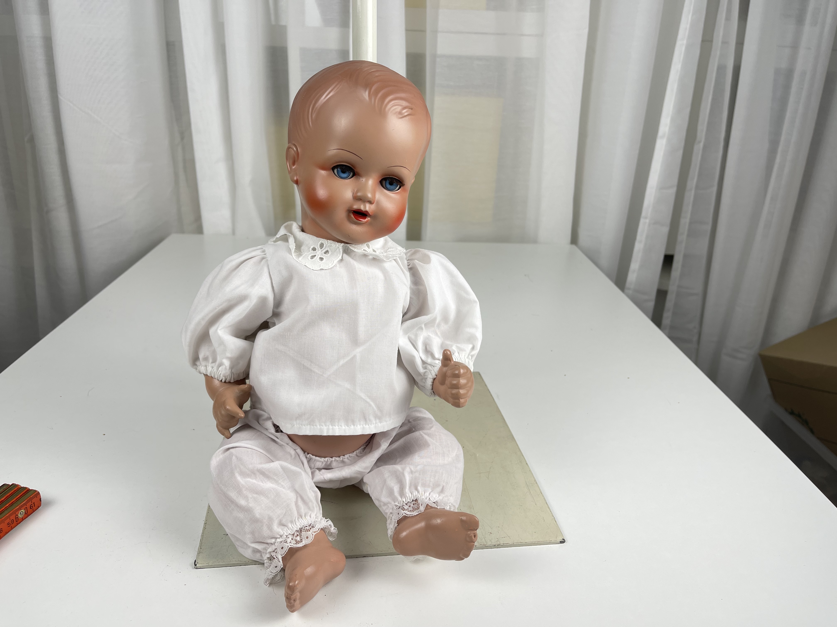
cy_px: 314
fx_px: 604
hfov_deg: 69.4
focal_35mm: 25
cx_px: 418
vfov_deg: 54.9
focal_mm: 5.1
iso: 32
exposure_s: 1/165
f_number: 1.6
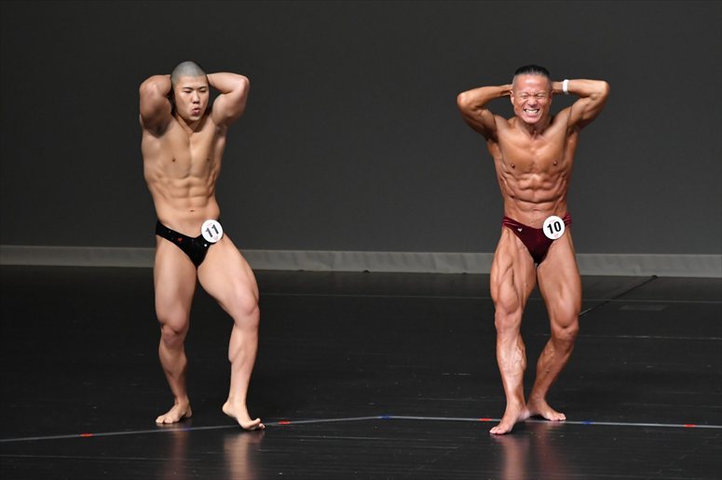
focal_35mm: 345
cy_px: 240
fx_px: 6916
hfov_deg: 6.0
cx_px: 361
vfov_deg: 4.0
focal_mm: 230
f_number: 5.6
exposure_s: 1/400
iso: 4000
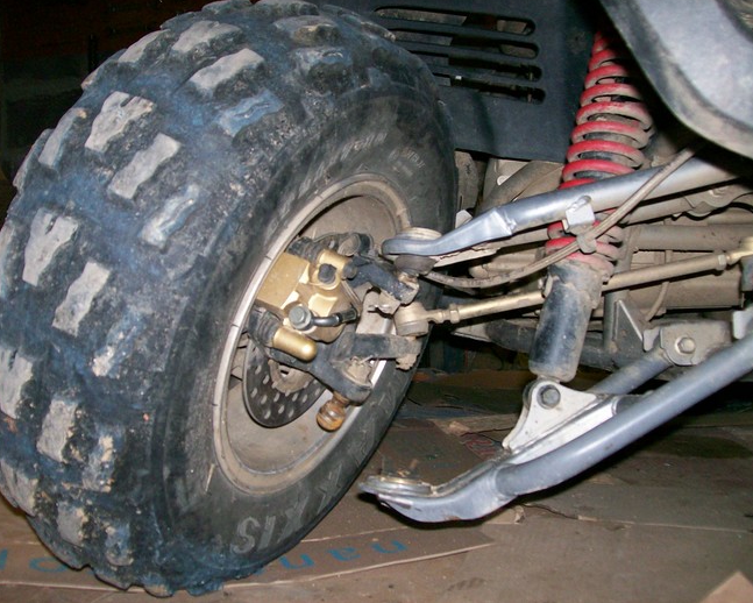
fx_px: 847
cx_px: 358
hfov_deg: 47.9
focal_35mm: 38
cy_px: 300
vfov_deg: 39.2
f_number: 2.7
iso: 140
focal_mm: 6
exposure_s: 1/64
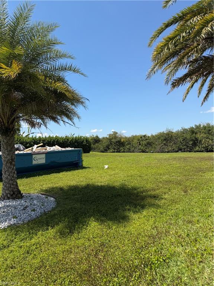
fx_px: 198
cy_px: 143
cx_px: 107
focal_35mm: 24
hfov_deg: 56.8
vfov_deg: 71.6
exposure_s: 1/4673
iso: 80
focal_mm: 6.76
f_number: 1.78
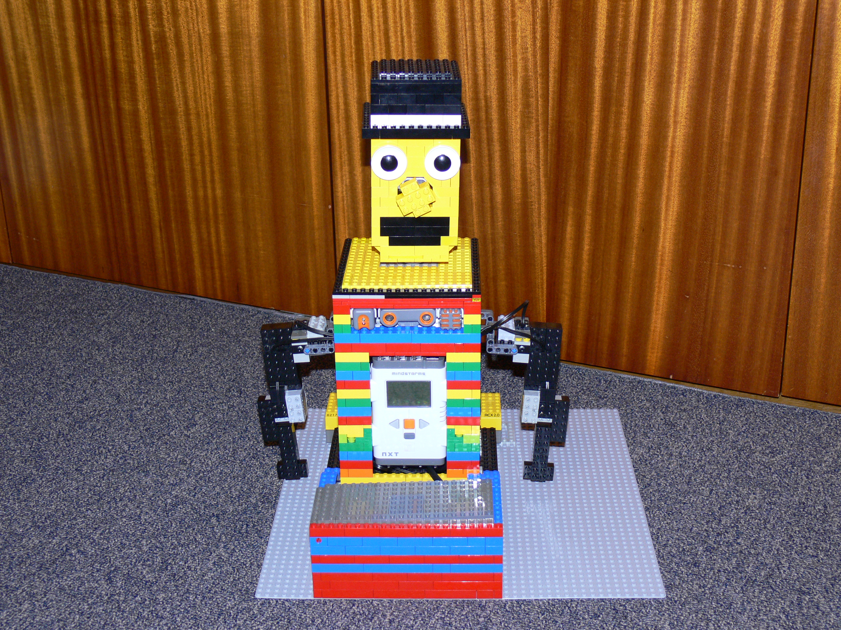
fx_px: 1215
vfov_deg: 29.1
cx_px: 420
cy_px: 315
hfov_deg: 38.2
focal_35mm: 50
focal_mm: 10.6
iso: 100
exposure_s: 1/30
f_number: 3.2
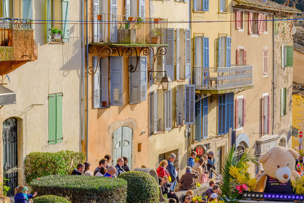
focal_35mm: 115
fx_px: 971
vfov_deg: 11.6
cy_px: 262
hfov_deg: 17.6
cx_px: 251
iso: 320
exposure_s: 1/100
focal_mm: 55
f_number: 10
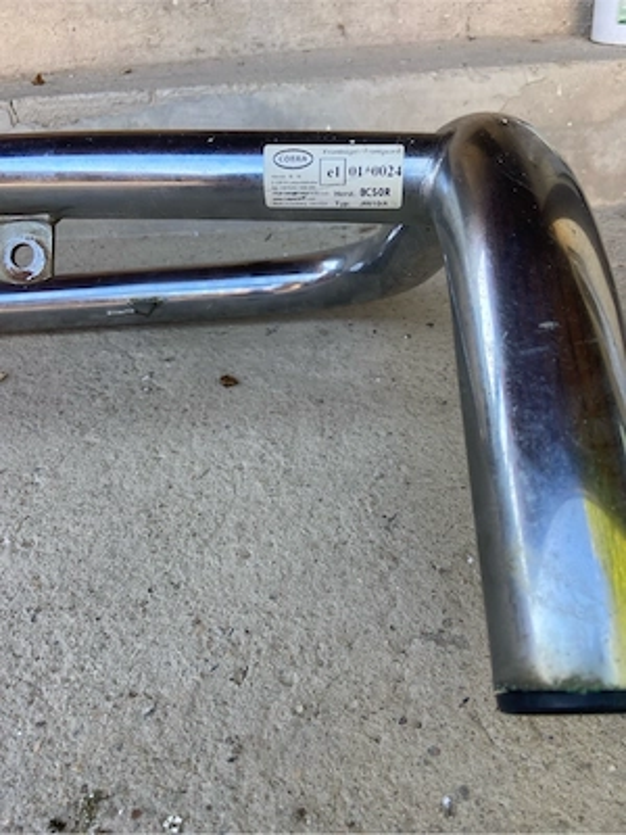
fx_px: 627
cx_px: 313
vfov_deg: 67.3
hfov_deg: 53.1
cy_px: 418
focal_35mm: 26
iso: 40
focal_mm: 4.25
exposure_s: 1/122
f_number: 1.8
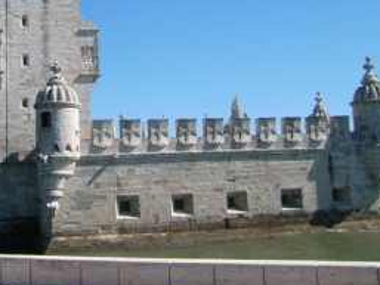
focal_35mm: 61
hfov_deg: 31.3
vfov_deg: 23.7
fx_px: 670
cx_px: 117
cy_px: 56
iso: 50
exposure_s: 1/458
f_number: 5.8
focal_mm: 5.95
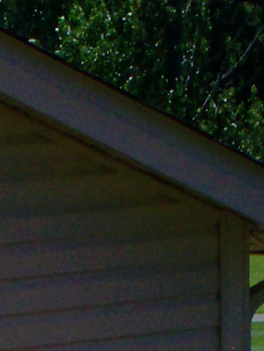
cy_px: 779
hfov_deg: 6.9
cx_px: -216
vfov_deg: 8.8
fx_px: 2125
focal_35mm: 209
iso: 100
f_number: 4.5
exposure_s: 1/912
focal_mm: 6
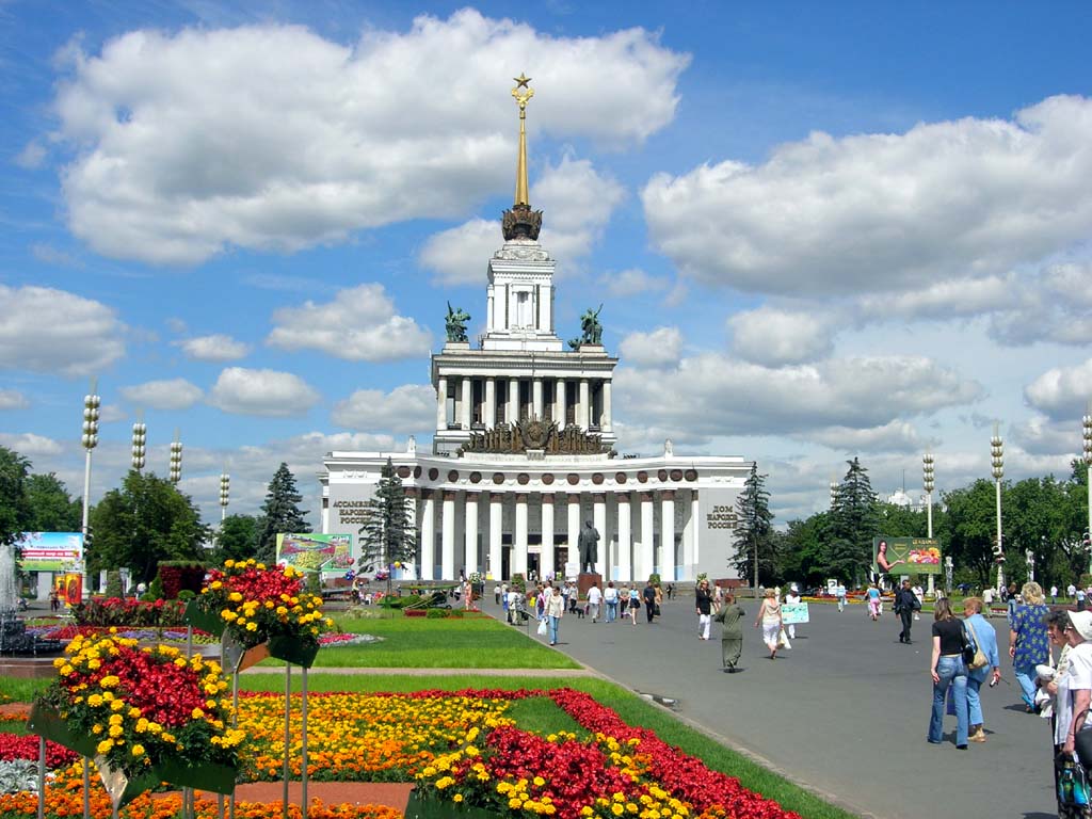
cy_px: 410
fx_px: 1293
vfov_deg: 35.1
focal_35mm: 41
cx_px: 546
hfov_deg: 45.8
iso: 64
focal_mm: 8.5
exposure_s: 1/692
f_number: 4.9
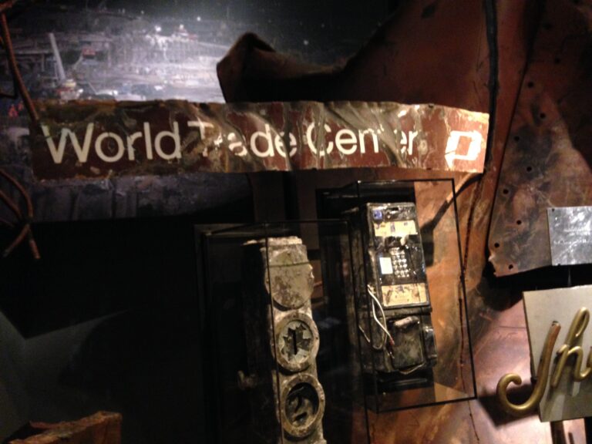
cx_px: 296
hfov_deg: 55.4
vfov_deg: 42.9
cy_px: 222
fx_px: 564
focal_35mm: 33
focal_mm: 4.12
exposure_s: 1/15
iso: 400
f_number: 2.4
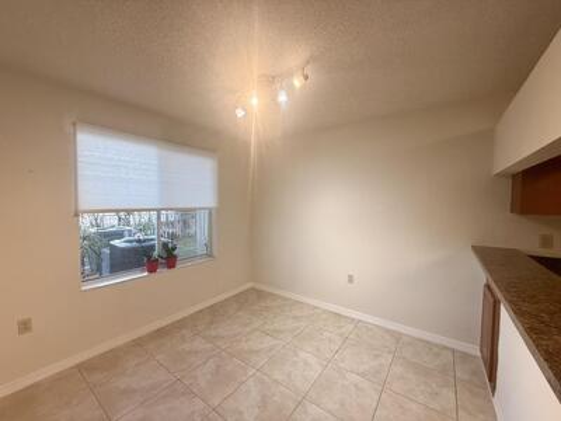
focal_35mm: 14
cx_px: 280
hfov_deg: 102.1
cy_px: 210
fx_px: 227
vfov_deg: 85.7
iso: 320
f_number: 2.2
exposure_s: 1/120
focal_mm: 2.22
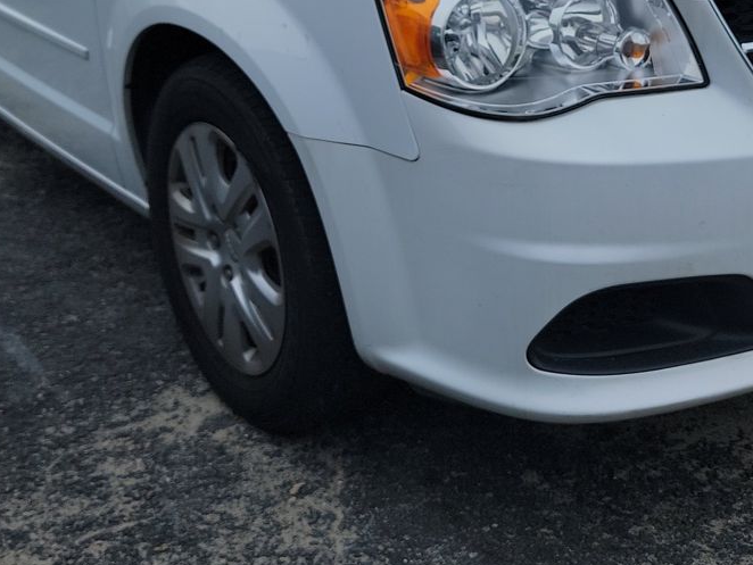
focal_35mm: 58
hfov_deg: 33.0
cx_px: 480
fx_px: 1262
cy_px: 43
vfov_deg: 24.4
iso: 50
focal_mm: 6.7
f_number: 1.8
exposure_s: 1/351
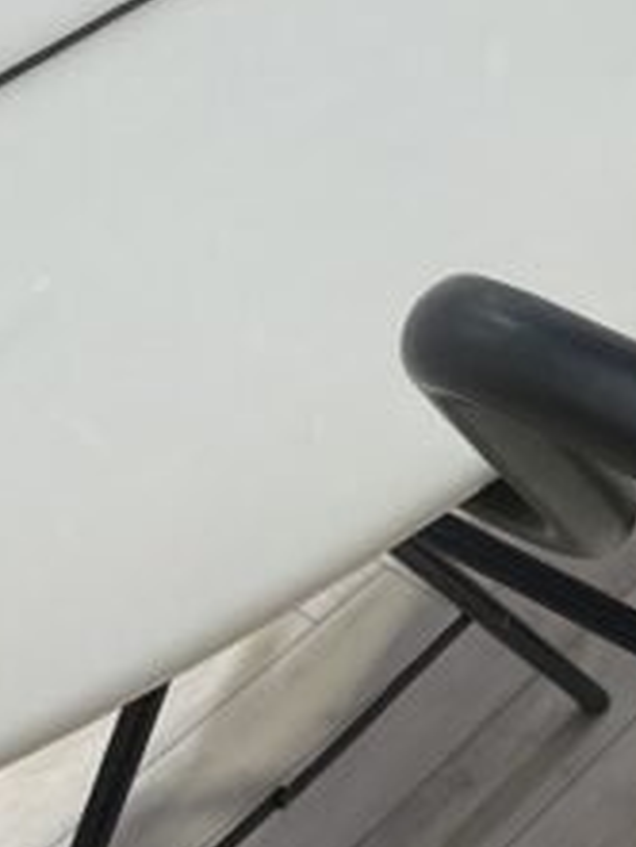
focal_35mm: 105
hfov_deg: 14.1
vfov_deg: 18.1
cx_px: 433
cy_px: -46
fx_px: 2570
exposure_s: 1/120
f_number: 1.8
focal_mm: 3
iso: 50
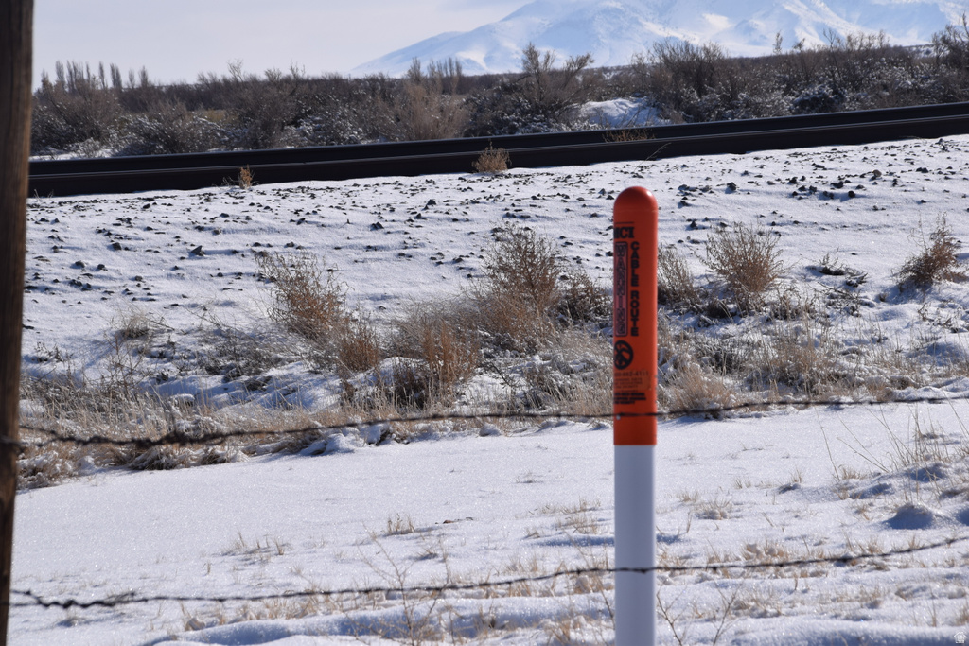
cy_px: 323
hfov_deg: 12.5
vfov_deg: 8.3
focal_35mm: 165
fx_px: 4442
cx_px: 484
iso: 200
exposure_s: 1/800
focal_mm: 110
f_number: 10
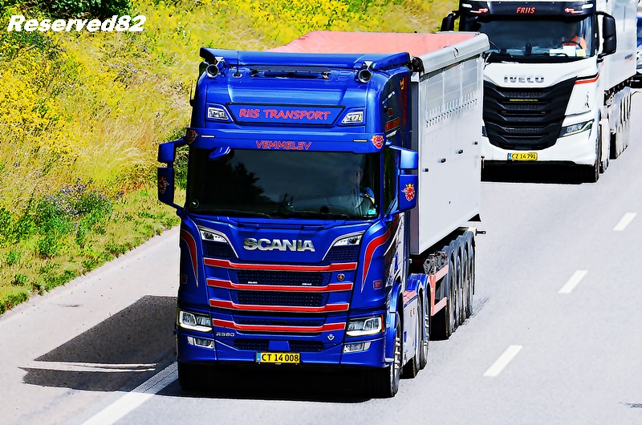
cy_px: 212
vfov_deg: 3.8
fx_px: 6407
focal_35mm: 360
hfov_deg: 5.7
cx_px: 321
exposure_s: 1/1600
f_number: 10
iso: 640
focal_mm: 240
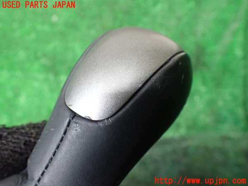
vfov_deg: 46.8
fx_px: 215
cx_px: 124
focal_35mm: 30
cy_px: 93
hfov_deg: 60.0
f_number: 2.3
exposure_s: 1/125
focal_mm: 5.4
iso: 800
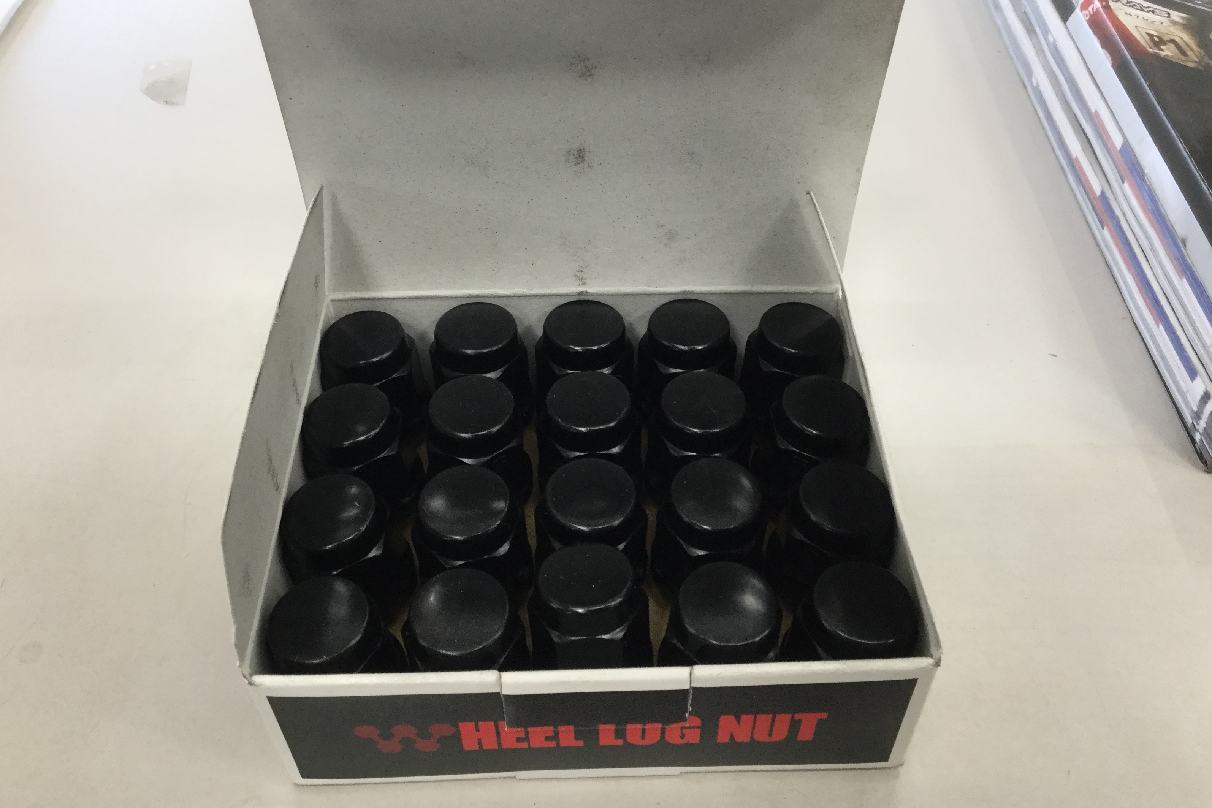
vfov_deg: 40.0
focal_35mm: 33
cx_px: 605
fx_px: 1111
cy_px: 392
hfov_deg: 57.2
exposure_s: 1/30
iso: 32
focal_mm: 3.3
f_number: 2.4
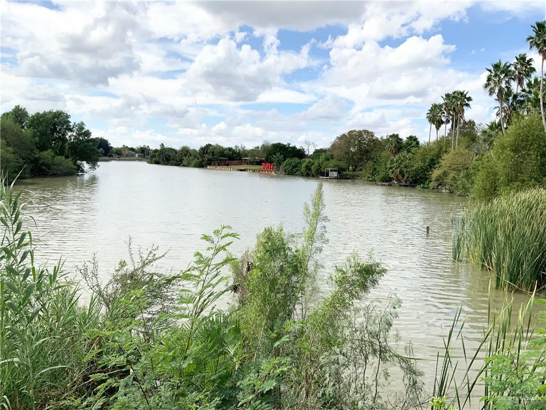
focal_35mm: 29
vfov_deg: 48.2
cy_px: 205
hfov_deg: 61.7
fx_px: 457
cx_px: 273
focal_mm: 3
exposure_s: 1/2538
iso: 16
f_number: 1.8
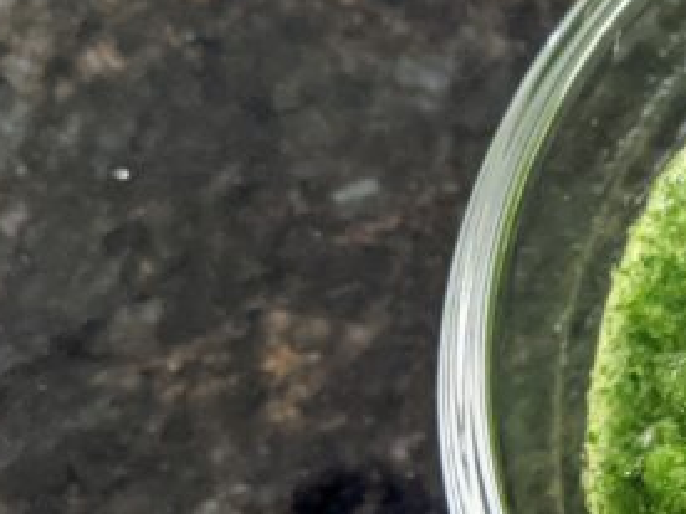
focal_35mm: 88
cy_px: 339
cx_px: 1086
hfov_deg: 19.0
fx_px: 1744
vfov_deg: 16.7
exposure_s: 1/32.3
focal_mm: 4.44
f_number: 1.8
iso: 611
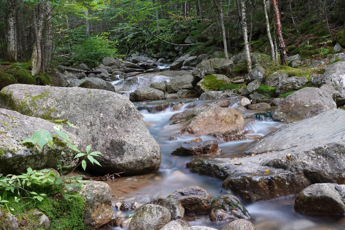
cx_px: 172
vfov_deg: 31.9
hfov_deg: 46.4
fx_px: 402
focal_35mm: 42
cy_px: 115
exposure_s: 8
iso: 125
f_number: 7.1
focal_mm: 15.52
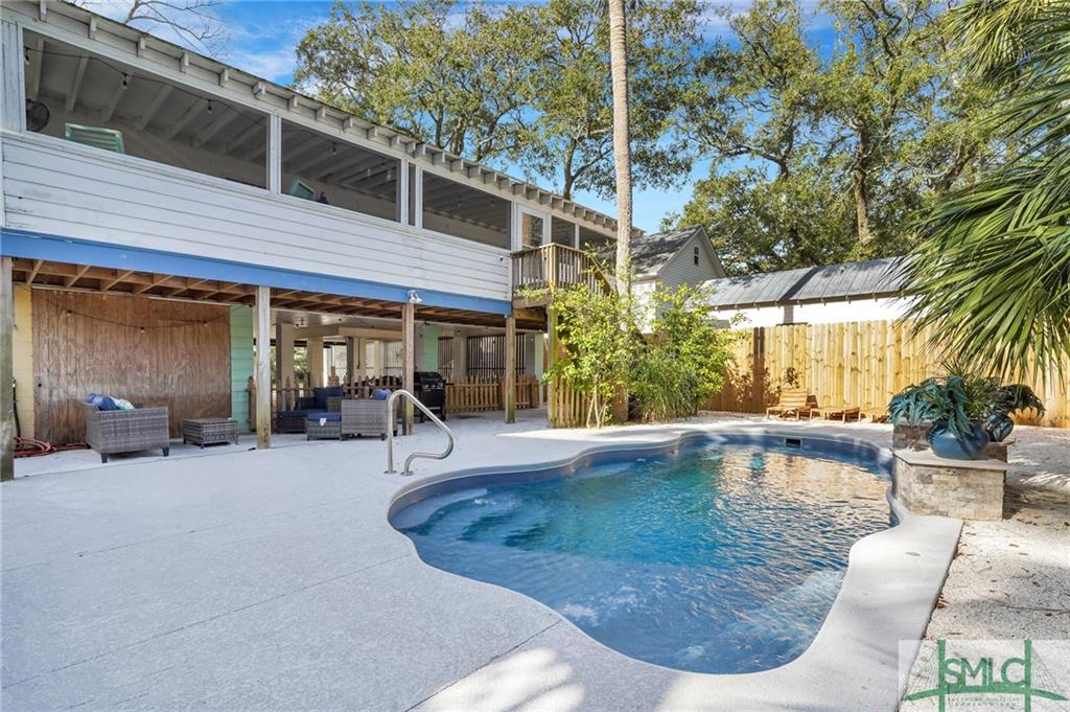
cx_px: 535
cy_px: 356
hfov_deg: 93.3
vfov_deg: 70.3
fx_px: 505
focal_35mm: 17
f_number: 10
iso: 100
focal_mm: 17
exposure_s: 1/60
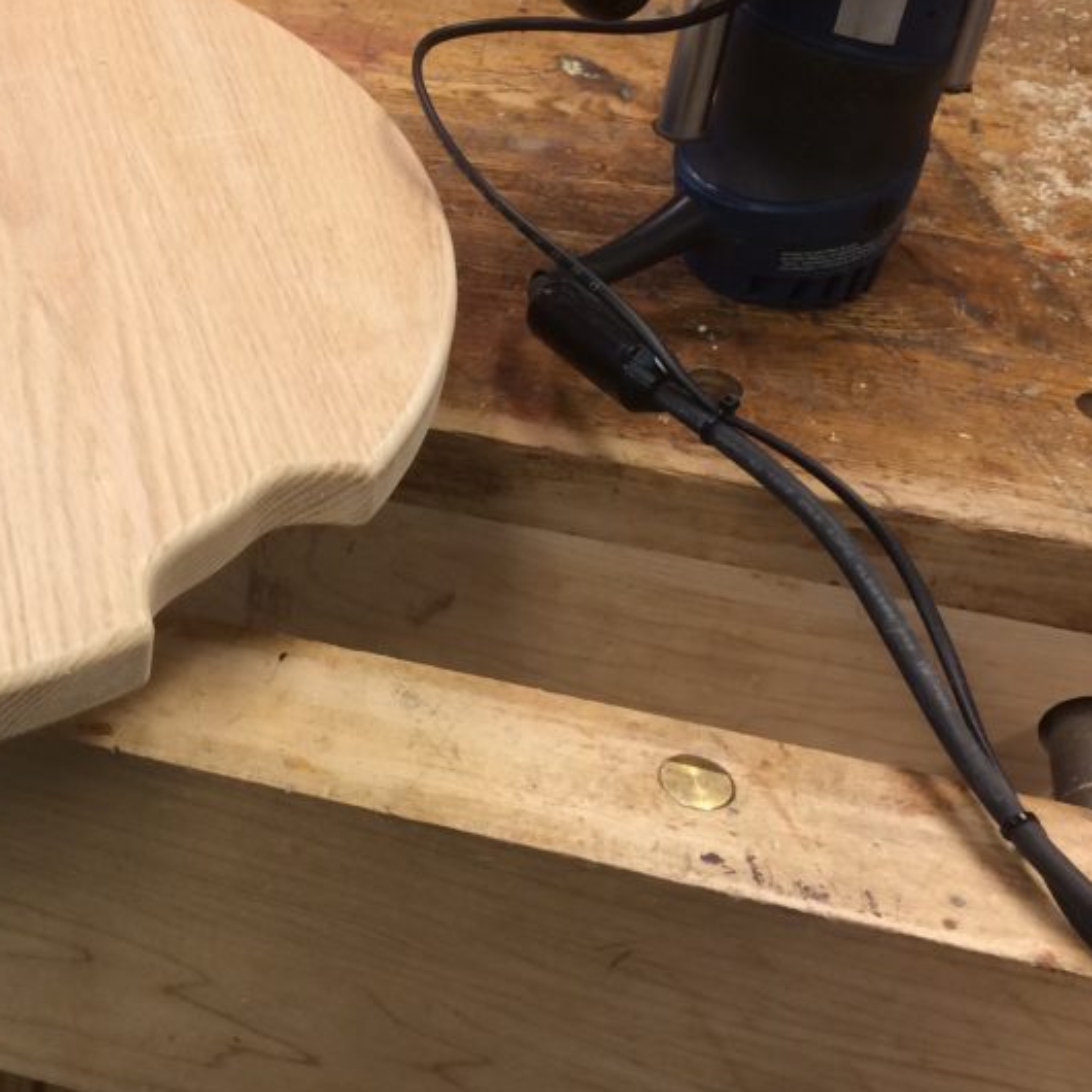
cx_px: 60
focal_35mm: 58
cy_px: 348
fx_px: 2070
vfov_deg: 29.3
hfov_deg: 28.2
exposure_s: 1/40
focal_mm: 4.15
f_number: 2.2
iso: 32
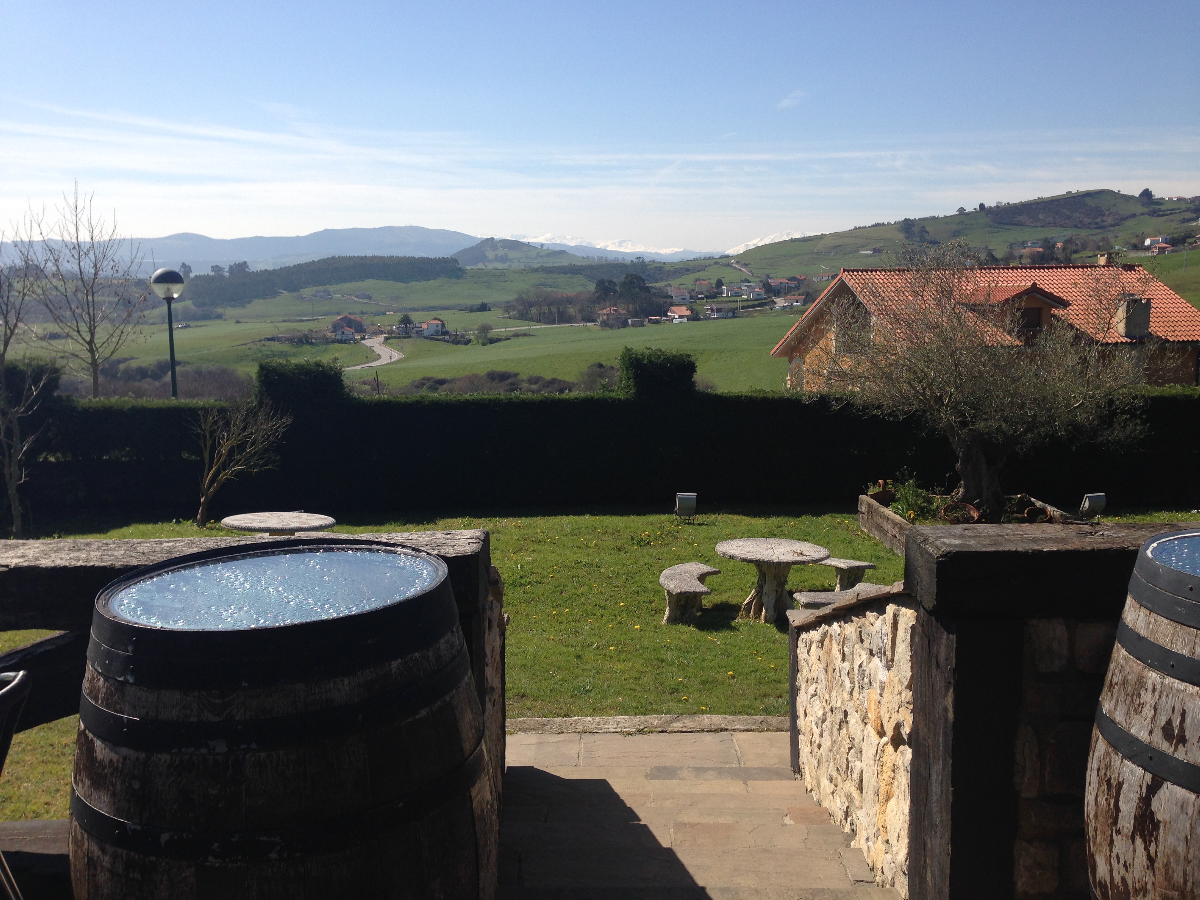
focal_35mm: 33
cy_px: 450
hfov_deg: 55.4
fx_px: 1144
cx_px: 600
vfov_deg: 42.9
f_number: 2.4
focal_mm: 4.12
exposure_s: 1/1695
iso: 50
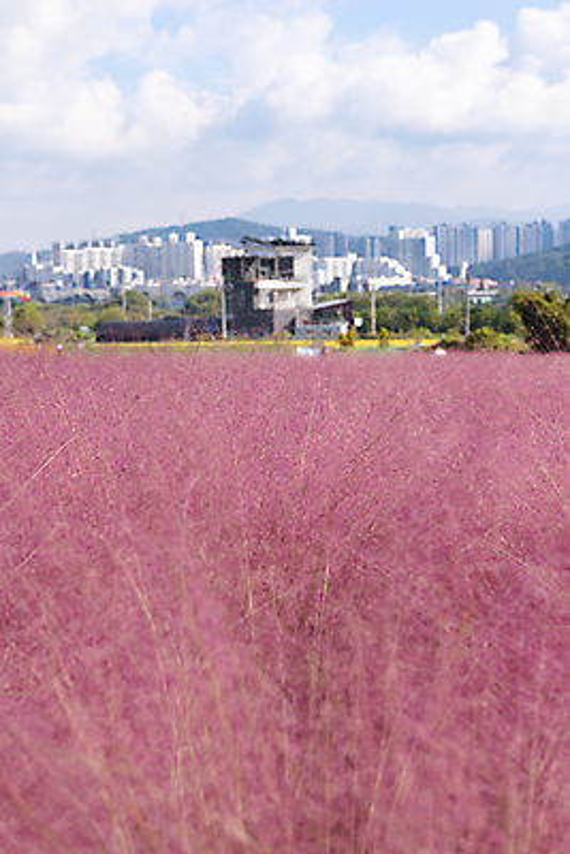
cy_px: 427
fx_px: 1661
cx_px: 285
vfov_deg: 28.8
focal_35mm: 70
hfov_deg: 19.5
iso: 100
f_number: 6.3
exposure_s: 1/500
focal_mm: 70
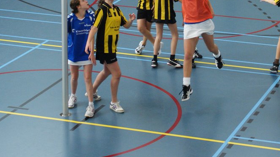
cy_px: 8
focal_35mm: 114
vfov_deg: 10.6
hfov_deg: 18.6
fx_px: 846
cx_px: 220
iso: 800
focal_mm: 40
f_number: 4
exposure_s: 1/200
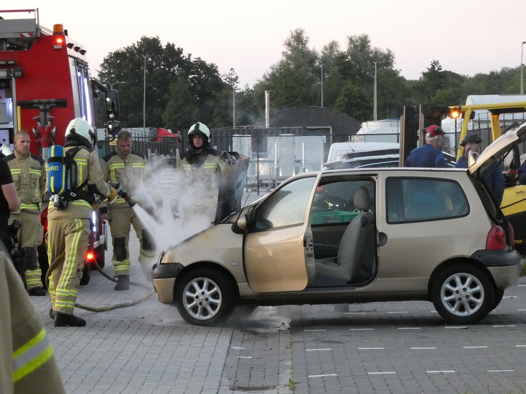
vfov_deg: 7.9
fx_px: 2872
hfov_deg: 10.5
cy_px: 197
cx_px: 263
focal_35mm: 189
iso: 1600
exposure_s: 1/60
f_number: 5.5
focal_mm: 33.9
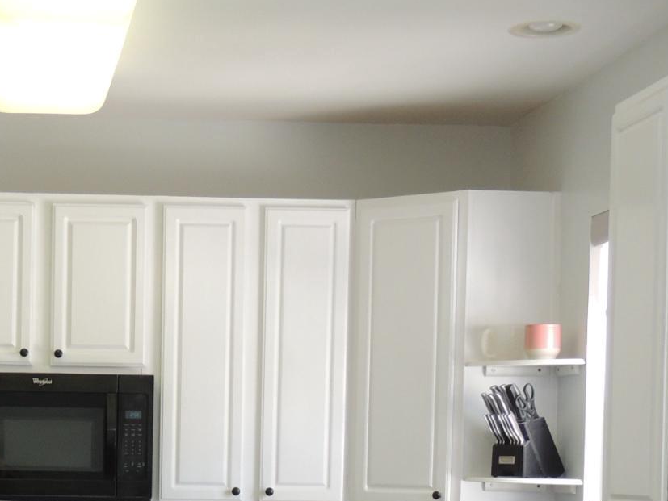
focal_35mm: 99
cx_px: 45
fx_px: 1911
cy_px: 603
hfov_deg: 19.4
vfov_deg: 14.5
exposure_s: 1/50
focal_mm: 7.1
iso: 200
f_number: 3.3
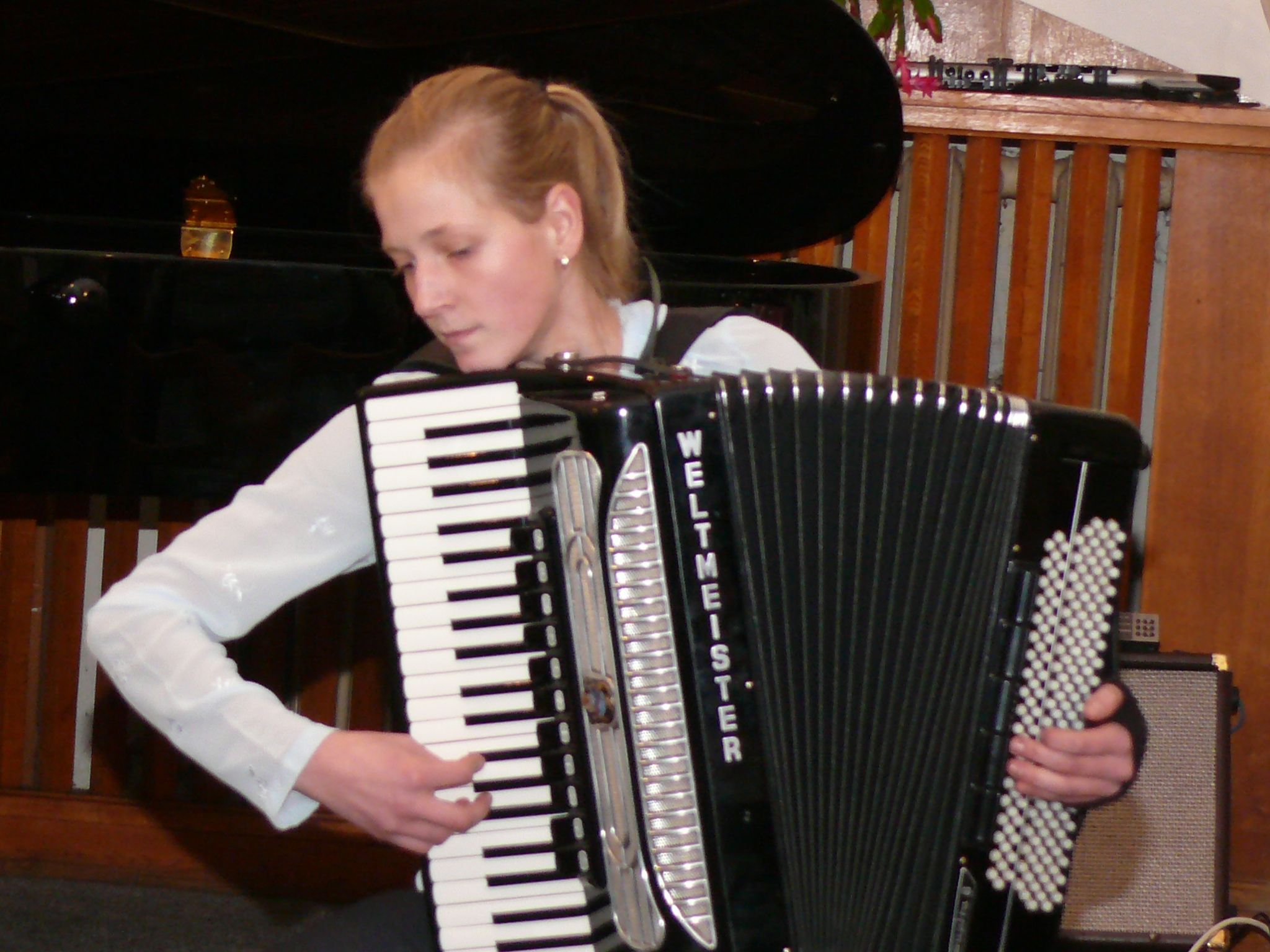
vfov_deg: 11.6
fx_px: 4696
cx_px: 635
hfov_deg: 15.4
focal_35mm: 128
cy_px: 476
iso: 200
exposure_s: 1/40
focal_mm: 15.2
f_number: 3.2
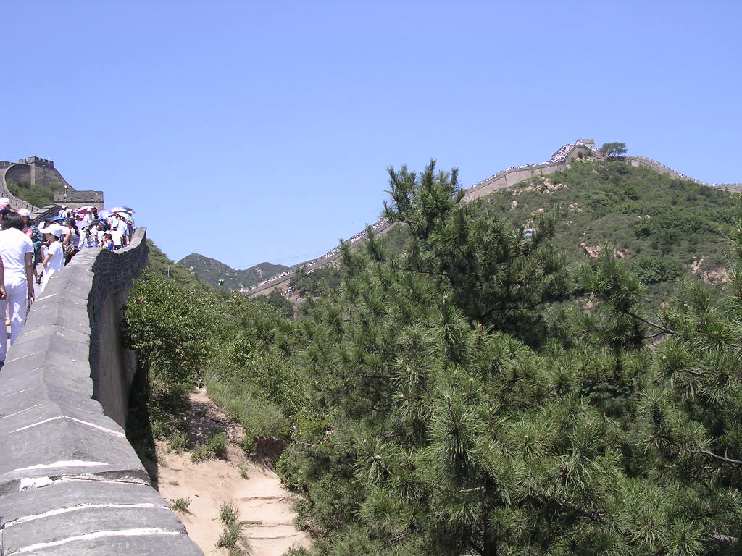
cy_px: 278
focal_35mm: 38
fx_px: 815
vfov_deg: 37.7
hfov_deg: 49.0
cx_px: 371
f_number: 5.6
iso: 100
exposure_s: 1/195
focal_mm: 5.8
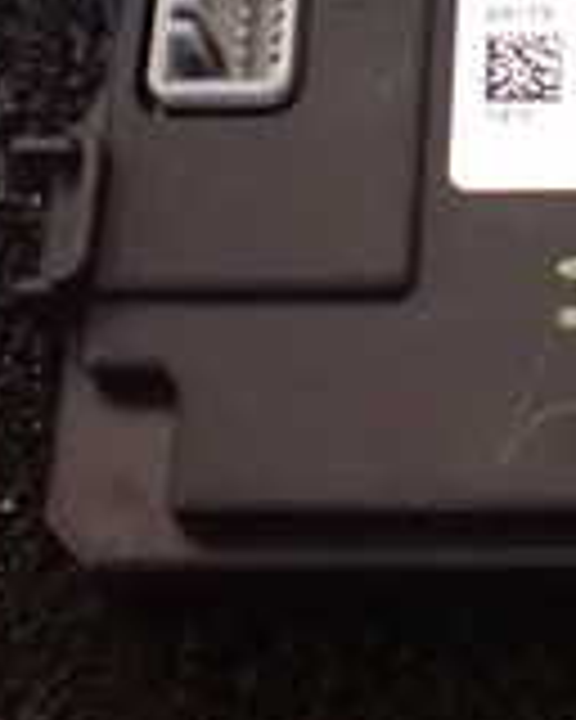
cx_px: 706
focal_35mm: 110
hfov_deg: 13.6
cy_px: -108
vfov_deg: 16.8
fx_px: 2344
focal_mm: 5.4
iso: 1600
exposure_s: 1/30
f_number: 2.3
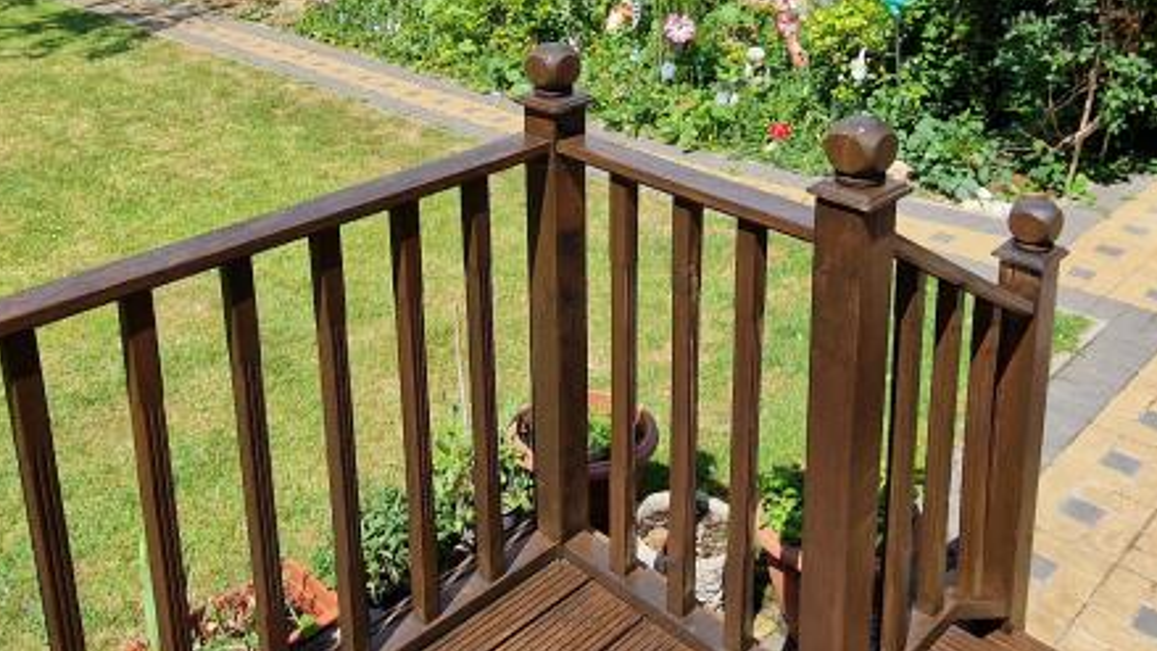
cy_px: 66
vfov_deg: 33.7
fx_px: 1012
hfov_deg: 59.5
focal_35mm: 33
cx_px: 590
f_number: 2.2
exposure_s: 1/2280
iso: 50
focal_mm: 2.2
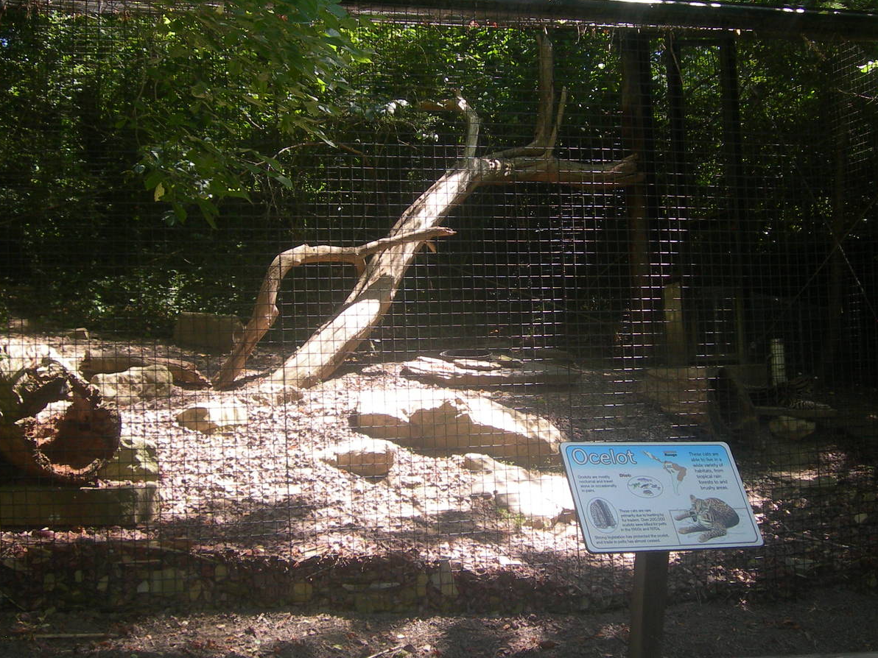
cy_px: 311
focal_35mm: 51
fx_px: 1294
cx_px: 484
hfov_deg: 37.5
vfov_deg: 28.6
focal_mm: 7.8
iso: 50
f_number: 2.8
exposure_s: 1/150
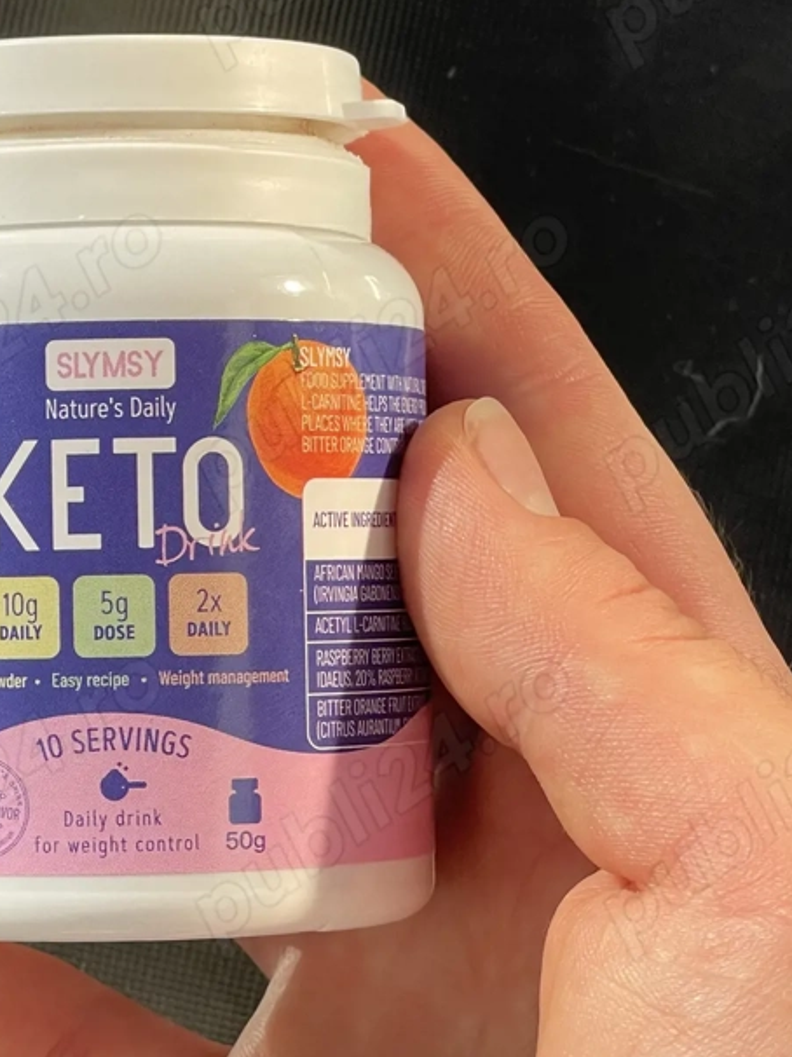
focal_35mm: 141
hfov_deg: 10.5
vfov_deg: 14.0
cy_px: 448
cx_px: 176
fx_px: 4304
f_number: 2.2
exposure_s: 1/1263
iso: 20
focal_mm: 7.5
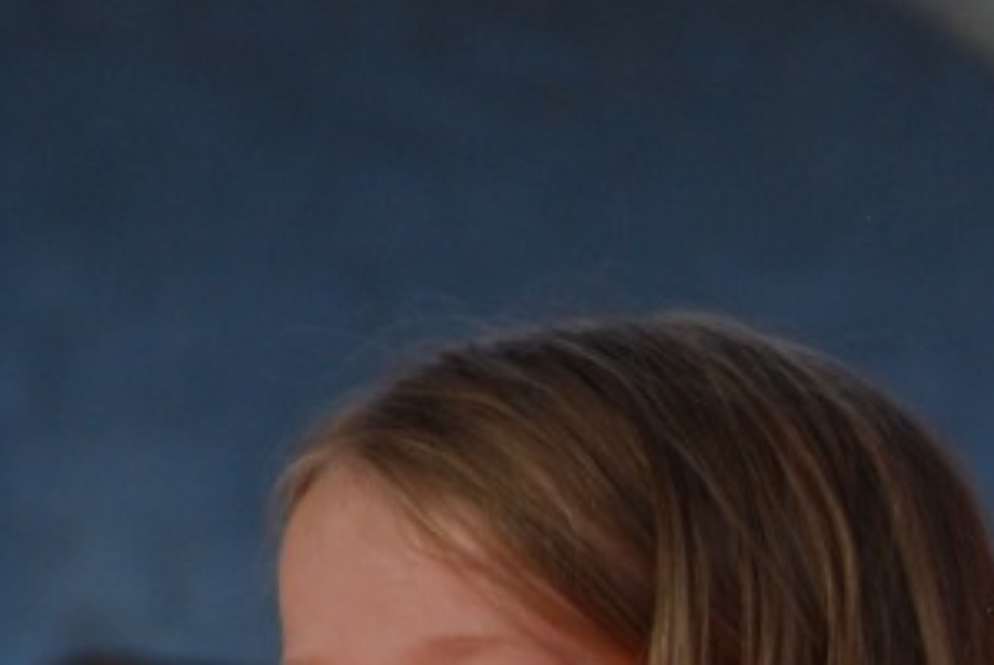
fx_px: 23483
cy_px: 1400
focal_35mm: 850
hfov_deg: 2.4
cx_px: 1611
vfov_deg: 1.6
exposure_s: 1/160
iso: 200
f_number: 5.6
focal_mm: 105
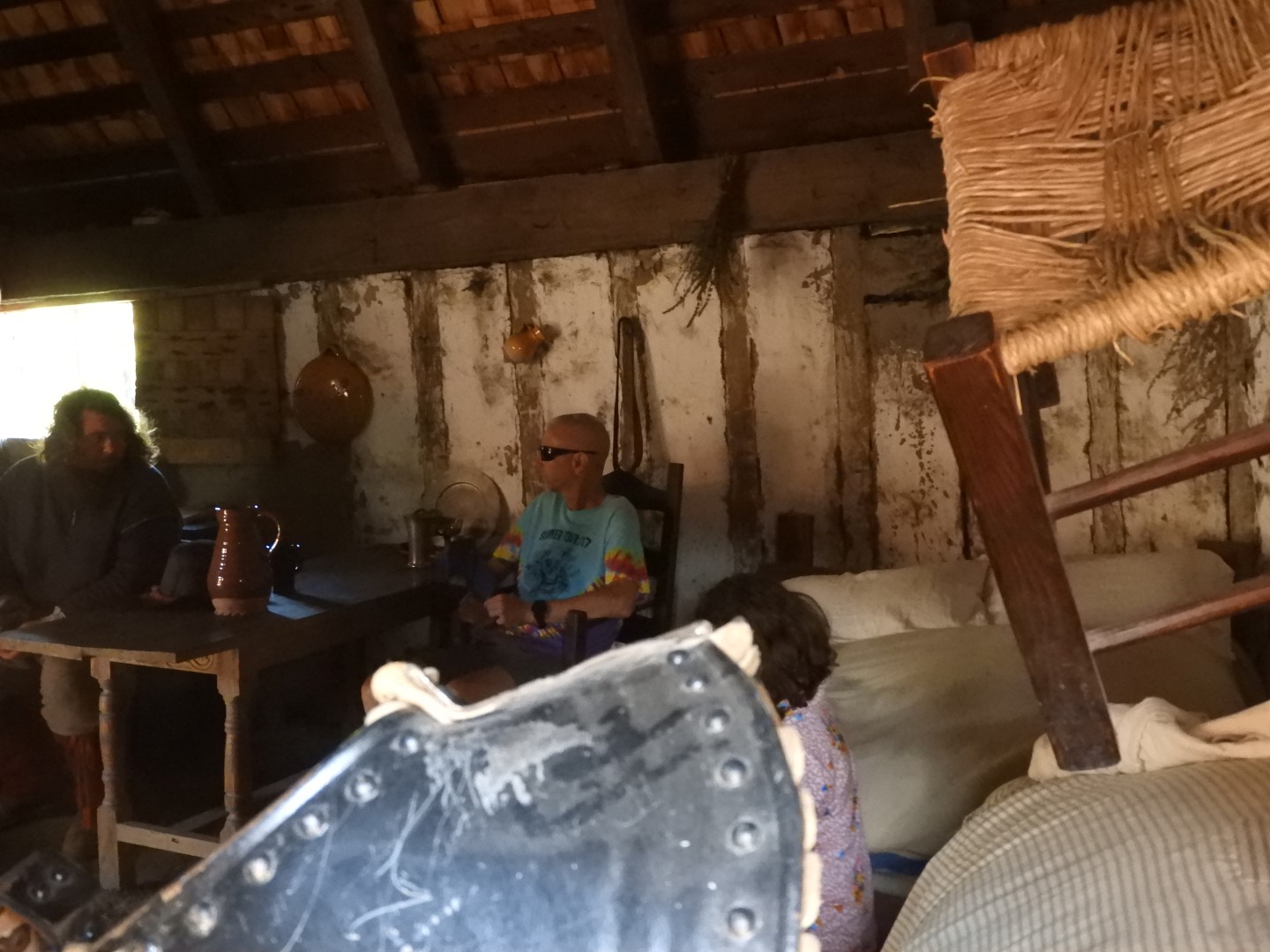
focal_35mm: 40
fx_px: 1468
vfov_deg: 36.0
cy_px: 476
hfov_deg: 46.8
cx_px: 635
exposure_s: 1/50
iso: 1600
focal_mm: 7.2
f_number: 3.8
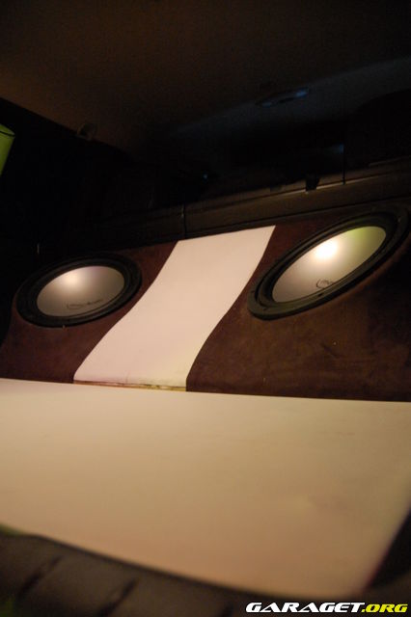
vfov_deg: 67.4
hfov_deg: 47.9
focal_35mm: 27
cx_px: 206
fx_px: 463
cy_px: 308
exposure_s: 1/8
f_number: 3.5
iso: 1600
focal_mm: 18
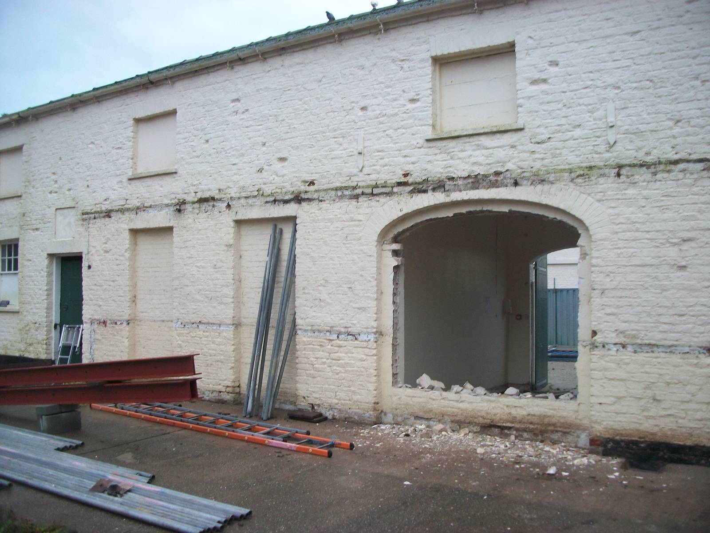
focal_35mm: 32
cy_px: 266
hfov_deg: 56.8
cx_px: 355
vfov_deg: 44.2
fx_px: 656
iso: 100
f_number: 2.9
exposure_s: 1/30
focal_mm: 5.7
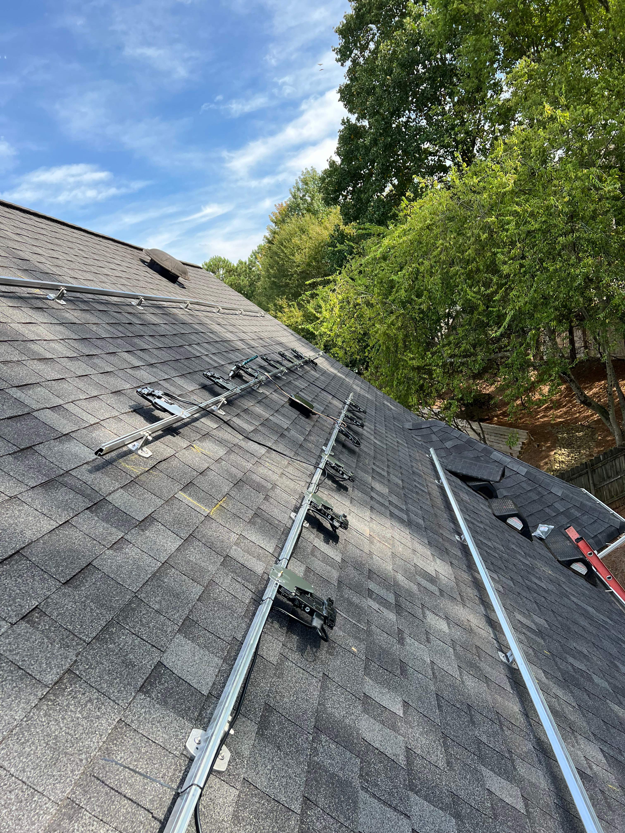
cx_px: 312
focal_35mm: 26
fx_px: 626
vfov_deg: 67.3
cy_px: 416
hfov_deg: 53.1
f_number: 1.5
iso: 50
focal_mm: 5.7
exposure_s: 1/733
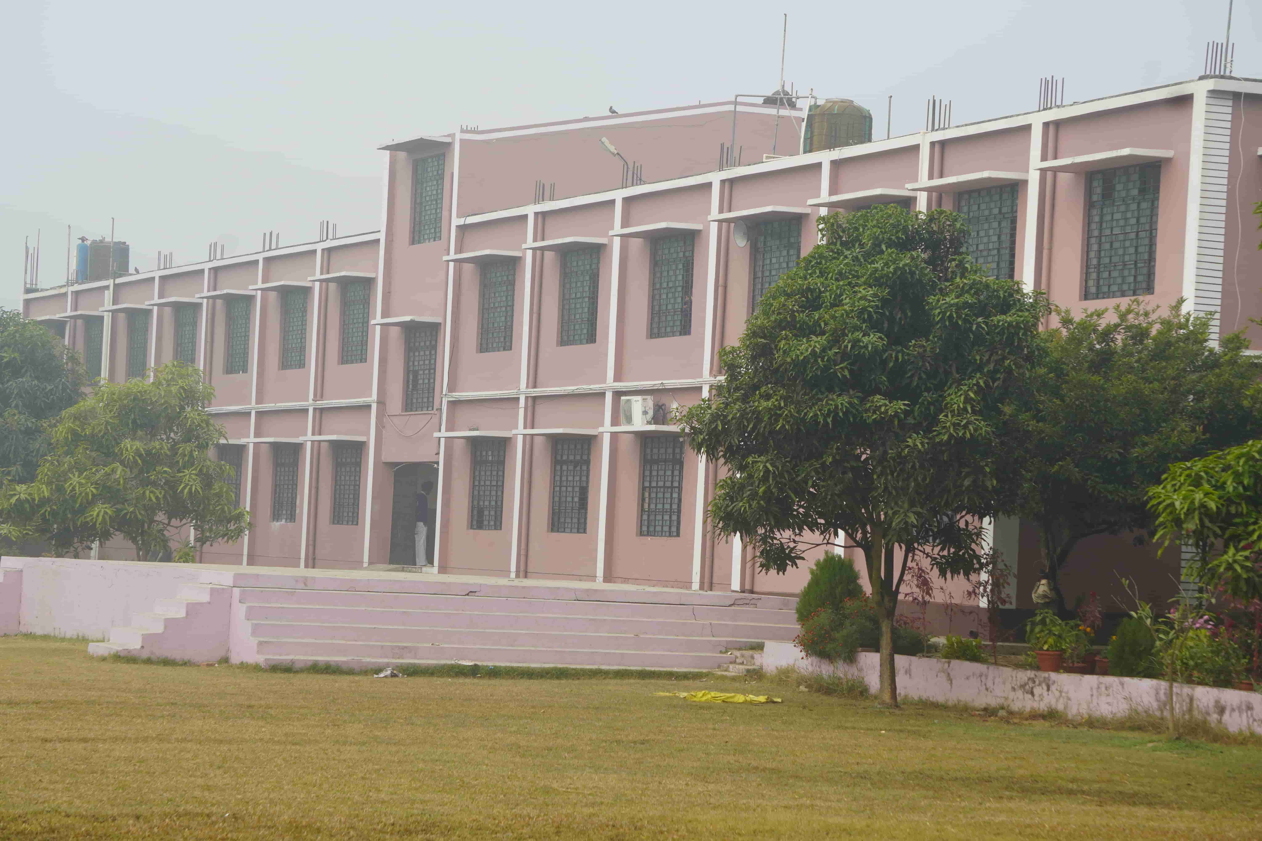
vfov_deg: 14.7
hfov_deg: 21.9
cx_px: 631
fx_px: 3260
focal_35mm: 93
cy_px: 420
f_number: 8
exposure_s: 1/160
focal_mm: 62
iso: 100
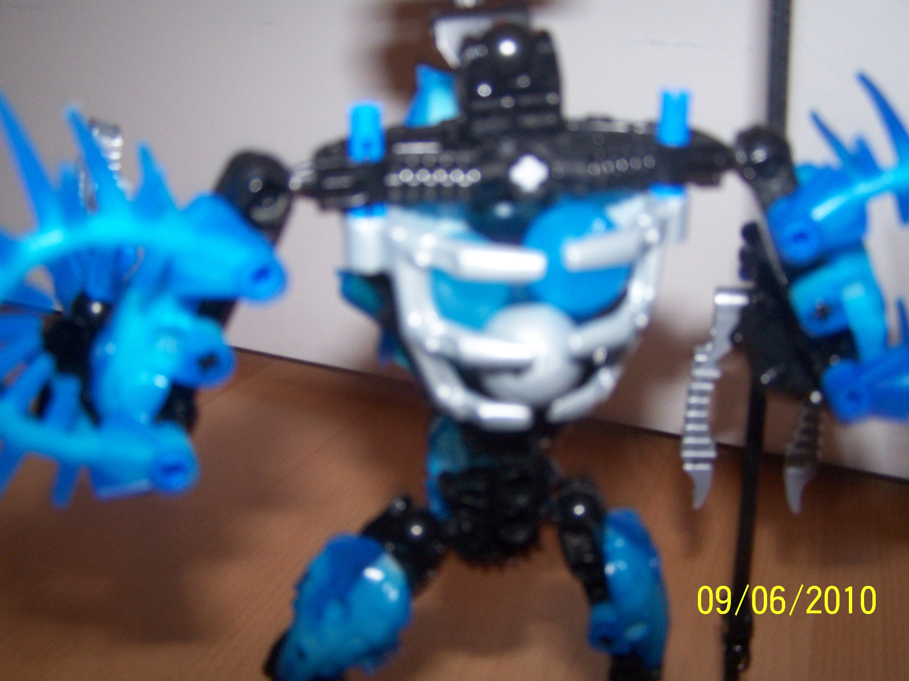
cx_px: 462
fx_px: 1024
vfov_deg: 36.8
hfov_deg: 47.9
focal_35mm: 39
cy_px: 343
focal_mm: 6.3
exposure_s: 1/60
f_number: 2.8
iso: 140
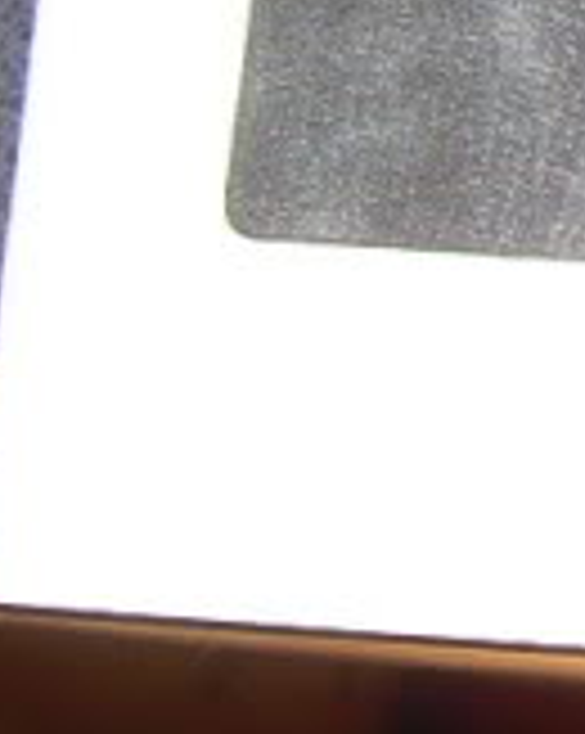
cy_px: -72
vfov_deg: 10.5
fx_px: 3946
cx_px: 1624
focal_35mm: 182
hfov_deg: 7.6
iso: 50
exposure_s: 1/60
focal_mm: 6.3
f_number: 2.8
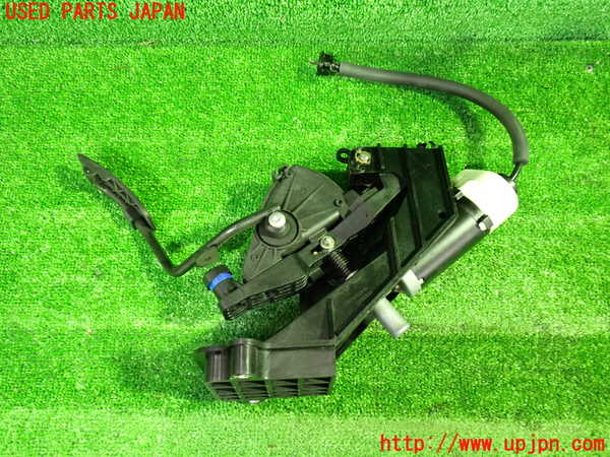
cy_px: 228
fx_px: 529
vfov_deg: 46.8
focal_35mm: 30
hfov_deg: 60.0
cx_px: 305
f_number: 2.3
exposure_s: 1/15
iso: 800
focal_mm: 5.4
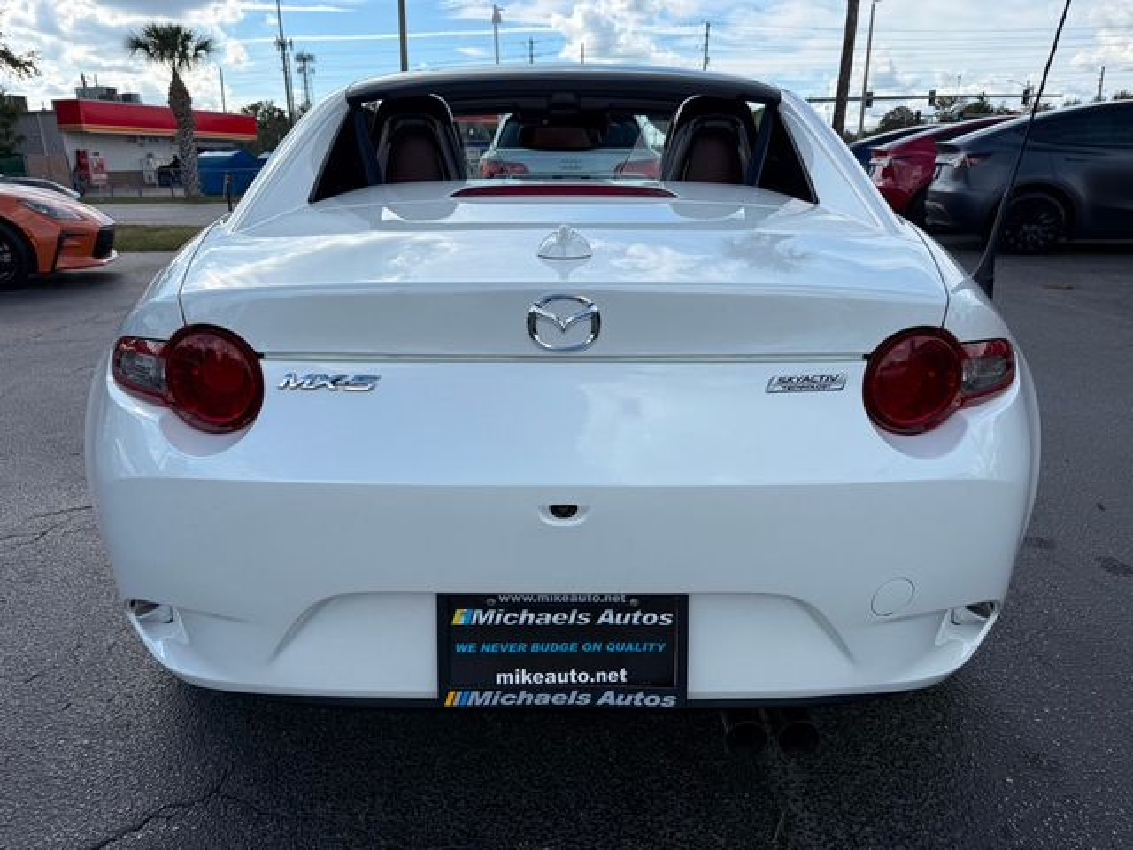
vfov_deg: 56.8
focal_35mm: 24
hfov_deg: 71.6
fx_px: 786
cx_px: 566
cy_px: 425
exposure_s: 1/4167
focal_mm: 6.76
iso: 80
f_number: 1.78
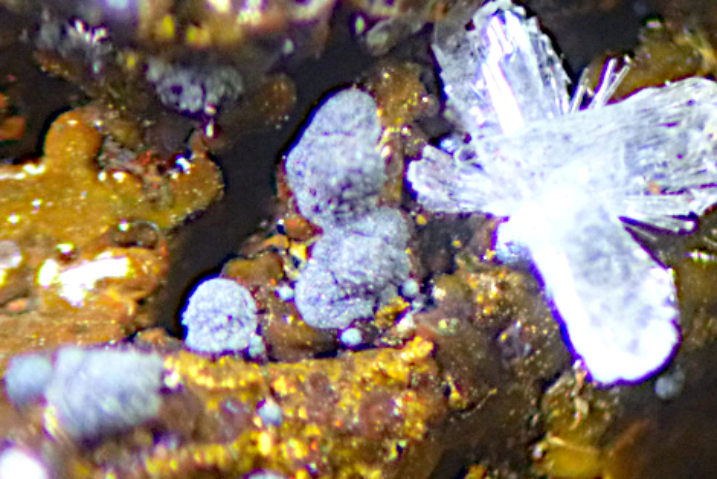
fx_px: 3966
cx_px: 473
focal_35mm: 199
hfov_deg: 10.3
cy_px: 208
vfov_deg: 6.9
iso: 400
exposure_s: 1/13
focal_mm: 18
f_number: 5.7
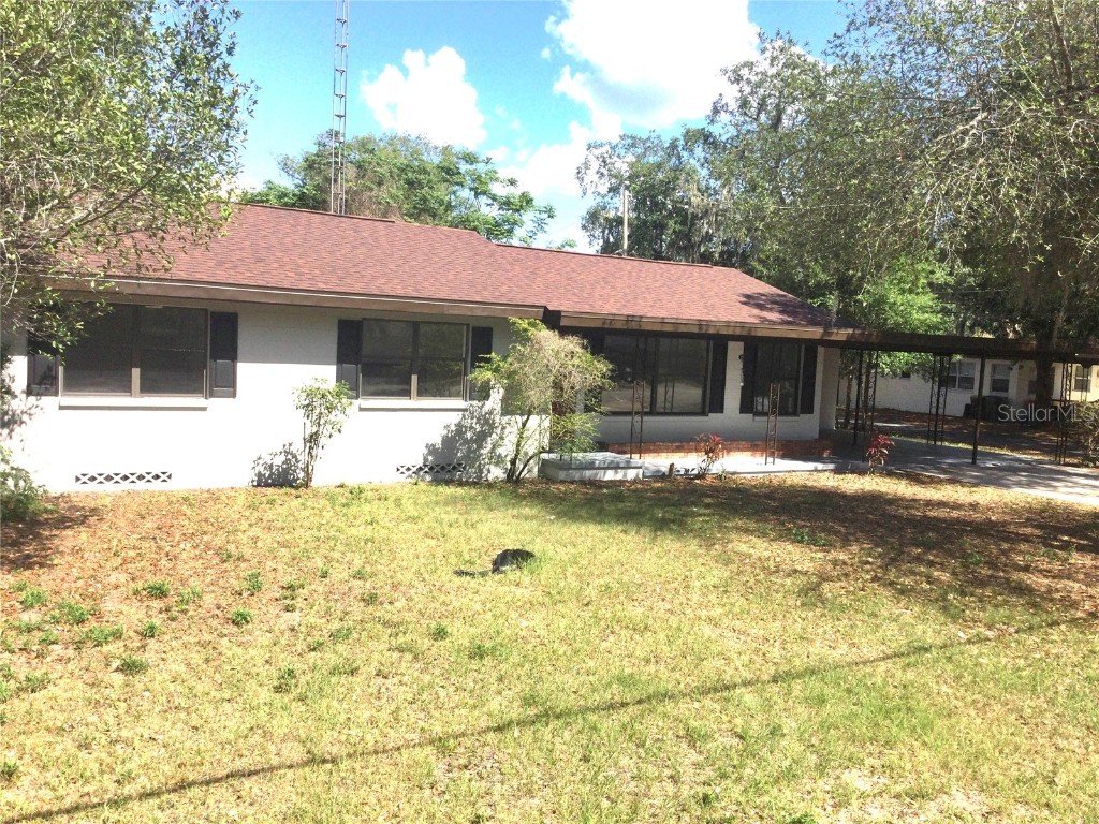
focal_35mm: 31
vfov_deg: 45.4
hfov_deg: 58.4
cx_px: 550
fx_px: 984
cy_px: 412
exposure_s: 1/1131
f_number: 2.4
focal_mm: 3.3
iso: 25
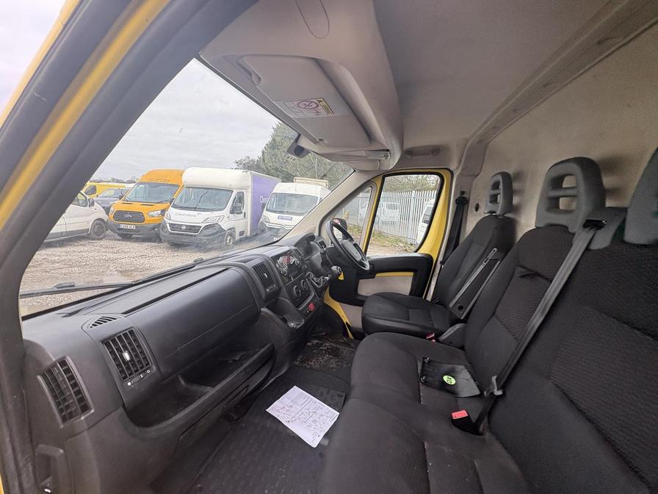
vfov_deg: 85.7
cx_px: 329
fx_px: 266
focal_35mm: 14
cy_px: 247
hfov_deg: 102.1
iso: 64
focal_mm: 2.22
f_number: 2.2
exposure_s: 1/137
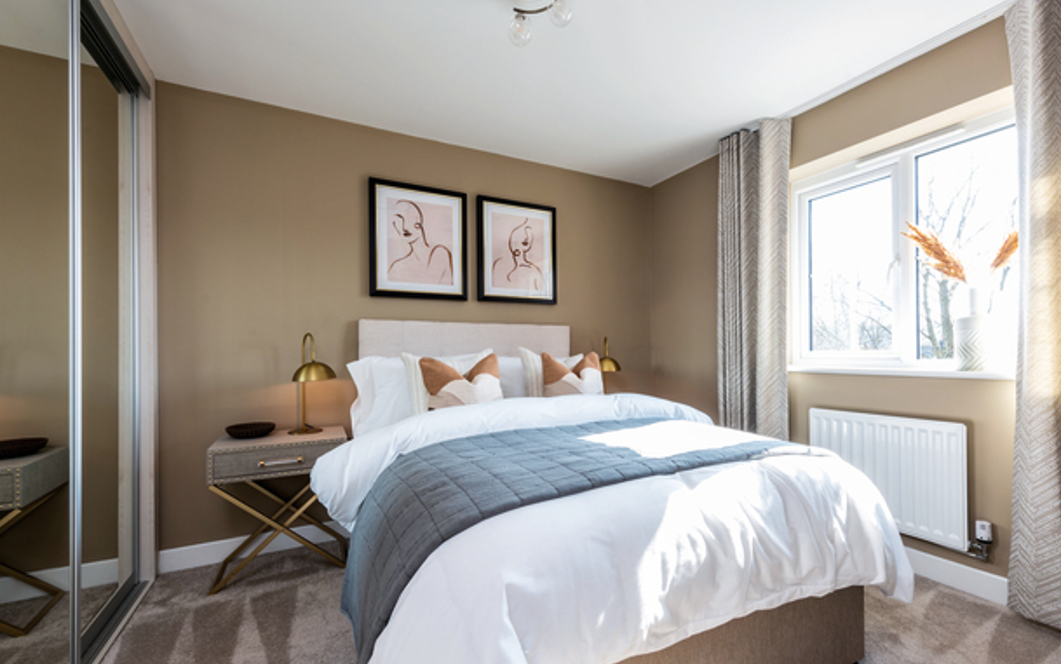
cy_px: 362
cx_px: 540
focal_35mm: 15
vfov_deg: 74.7
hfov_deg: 101.4
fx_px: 434
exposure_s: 1/15
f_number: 11
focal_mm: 14
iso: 100
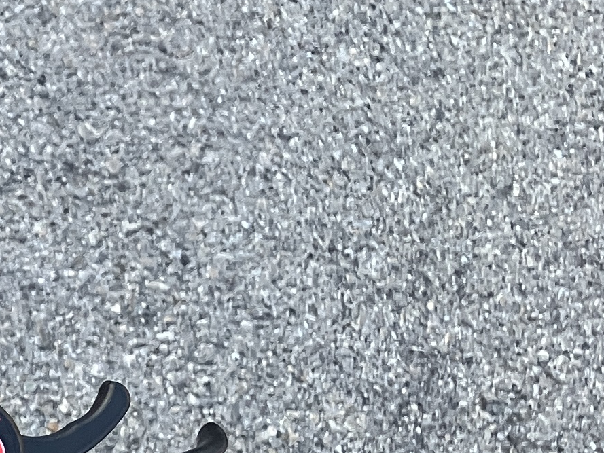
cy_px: 522
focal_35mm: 127
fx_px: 2216
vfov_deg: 11.5
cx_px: -743
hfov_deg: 12.8
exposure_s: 1/98
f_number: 1.8
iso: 80
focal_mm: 3.99
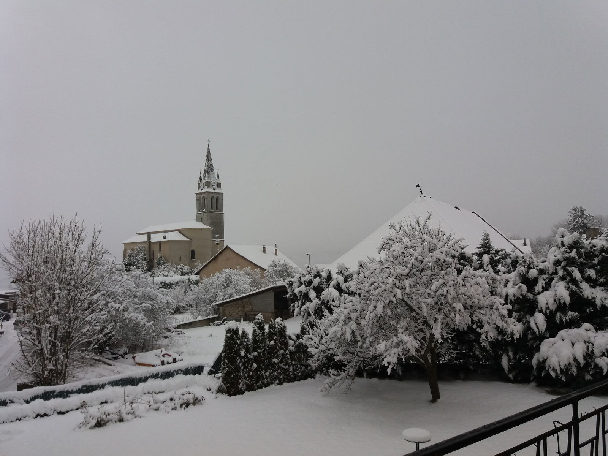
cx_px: 304
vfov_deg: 49.7
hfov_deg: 63.4
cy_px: 228
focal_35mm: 28
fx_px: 492
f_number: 1.9
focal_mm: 3.7
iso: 64
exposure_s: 1/1052
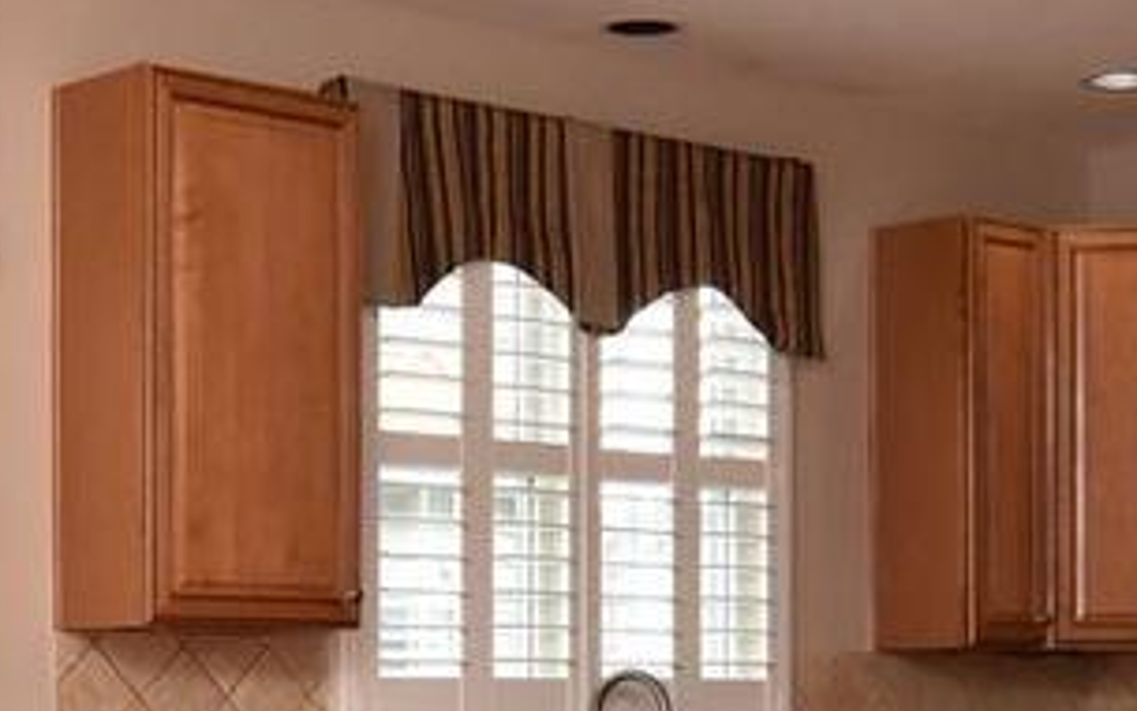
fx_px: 2696
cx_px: 419
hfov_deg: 23.7
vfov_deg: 14.7
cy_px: 745
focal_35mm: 87
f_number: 9
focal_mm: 12
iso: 800
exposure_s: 1/100
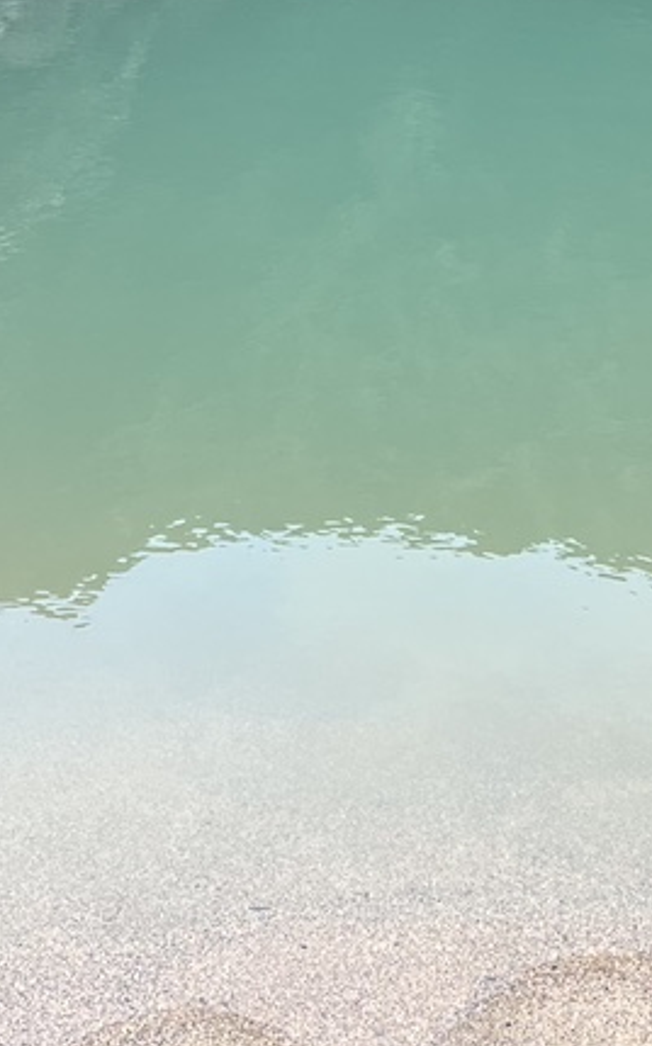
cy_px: 46
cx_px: 513
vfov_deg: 25.7
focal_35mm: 77
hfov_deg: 16.8
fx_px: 2194
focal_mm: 5.7
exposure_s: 1/208
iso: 40
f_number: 1.5
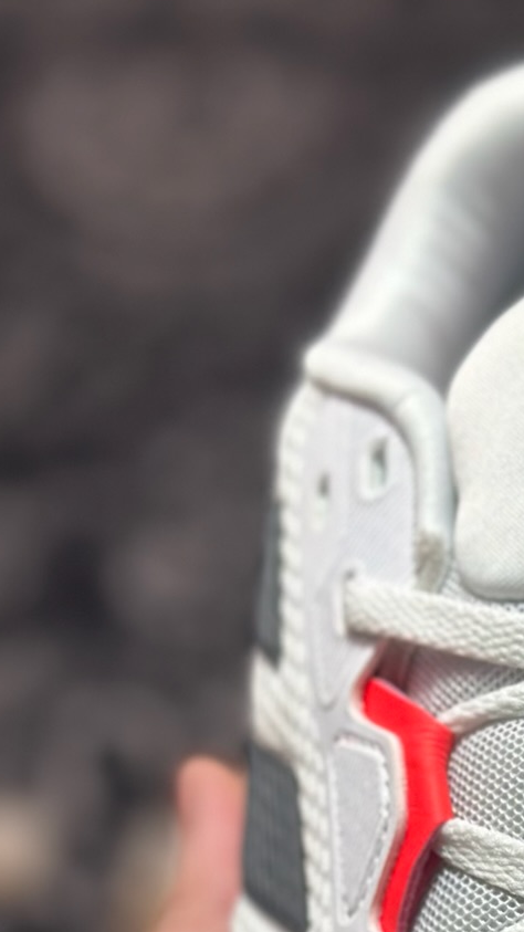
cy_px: 1044
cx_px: 623
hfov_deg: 9.4
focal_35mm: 127
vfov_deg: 16.4
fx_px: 3138
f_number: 1.78
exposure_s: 1/1073
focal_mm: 6.86
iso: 80
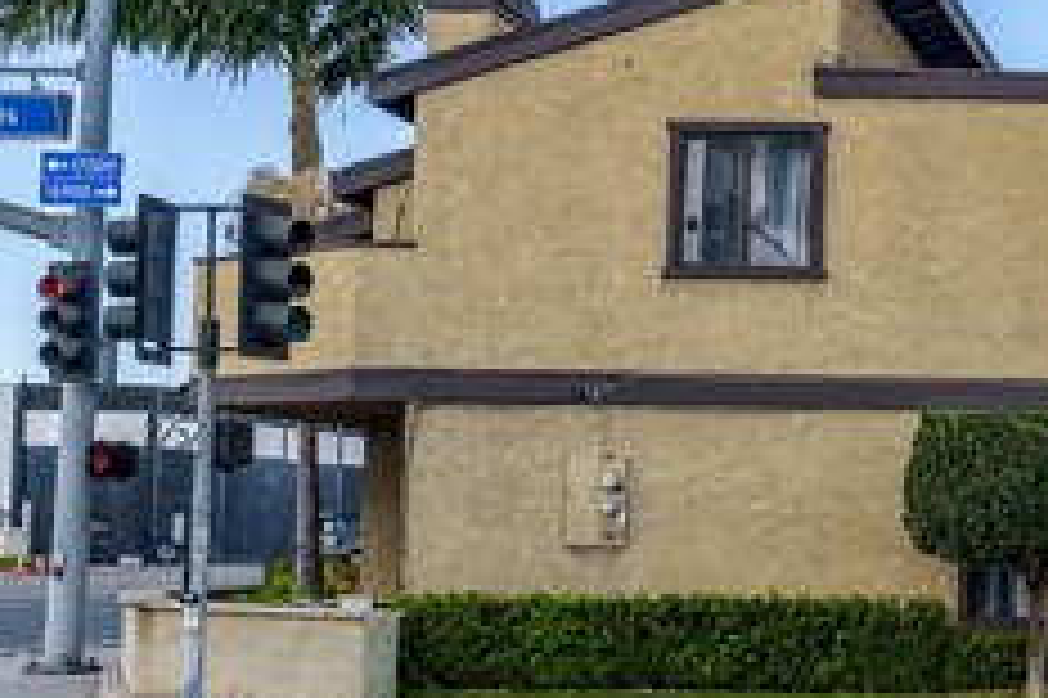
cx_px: 1327
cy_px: 464
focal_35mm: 66
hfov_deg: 26.4
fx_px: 1920
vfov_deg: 20.5
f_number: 11
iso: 400
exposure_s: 1/4000
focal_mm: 24
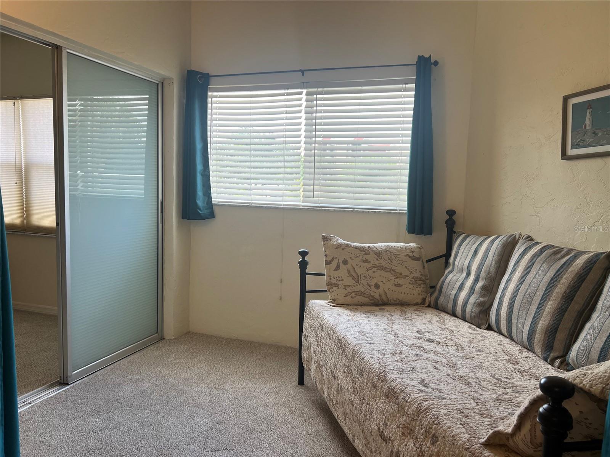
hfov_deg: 67.3
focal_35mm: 26
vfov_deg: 53.1
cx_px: 305
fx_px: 458
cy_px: 228
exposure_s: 1/162
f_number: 1.5
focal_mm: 5.7
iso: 50
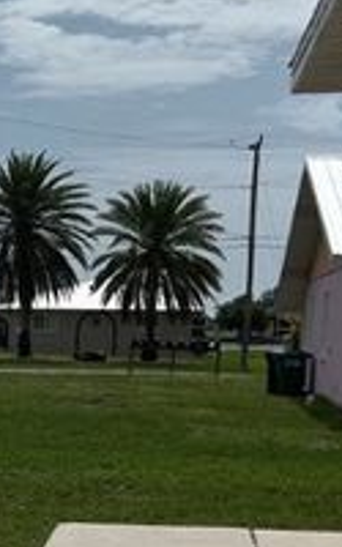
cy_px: 444
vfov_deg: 22.2
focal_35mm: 92
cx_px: -224
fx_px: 1372
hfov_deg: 13.1
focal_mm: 5.7
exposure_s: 1/14286
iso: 50
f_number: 1.5
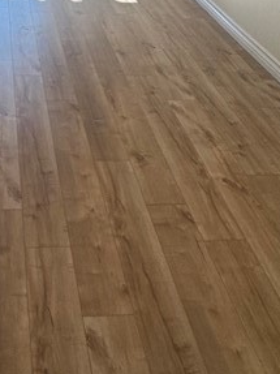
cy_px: -70
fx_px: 540
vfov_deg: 32.0
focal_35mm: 50
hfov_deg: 28.4
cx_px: 49
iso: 64
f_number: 2.2
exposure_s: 1/120
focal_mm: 2.22
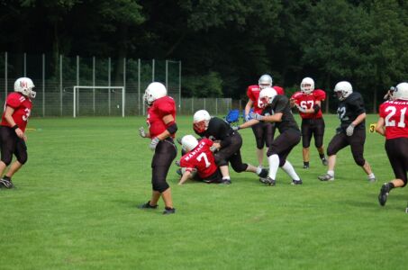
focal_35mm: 123
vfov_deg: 11.1
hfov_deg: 16.7
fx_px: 1391
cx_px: 204
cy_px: 135
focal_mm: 82
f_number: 4
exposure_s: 1/1000
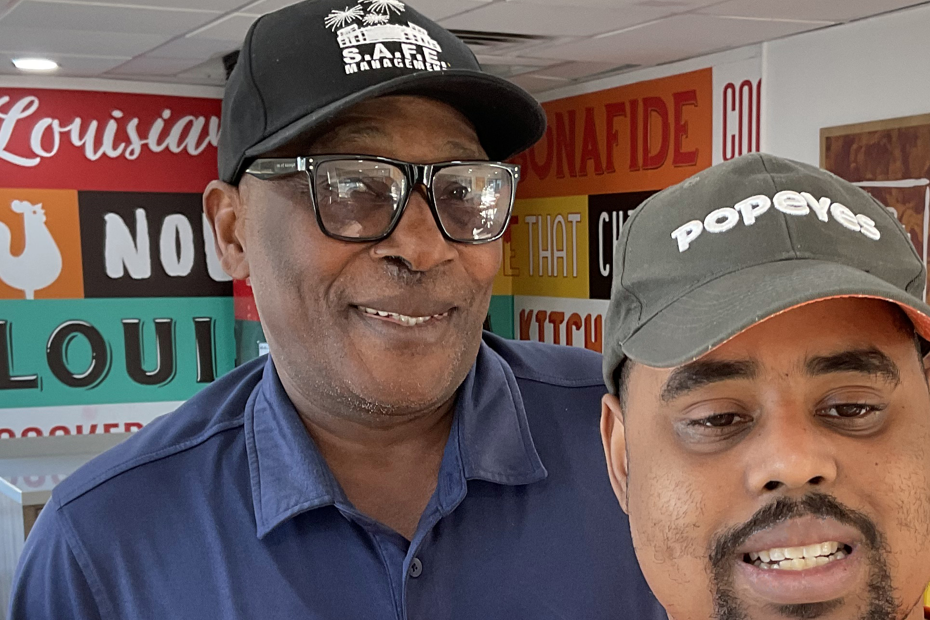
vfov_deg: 21.3
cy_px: 511
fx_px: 1628
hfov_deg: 31.7
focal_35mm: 63
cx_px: 609
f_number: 1.8
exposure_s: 1/60
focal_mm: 3
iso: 50
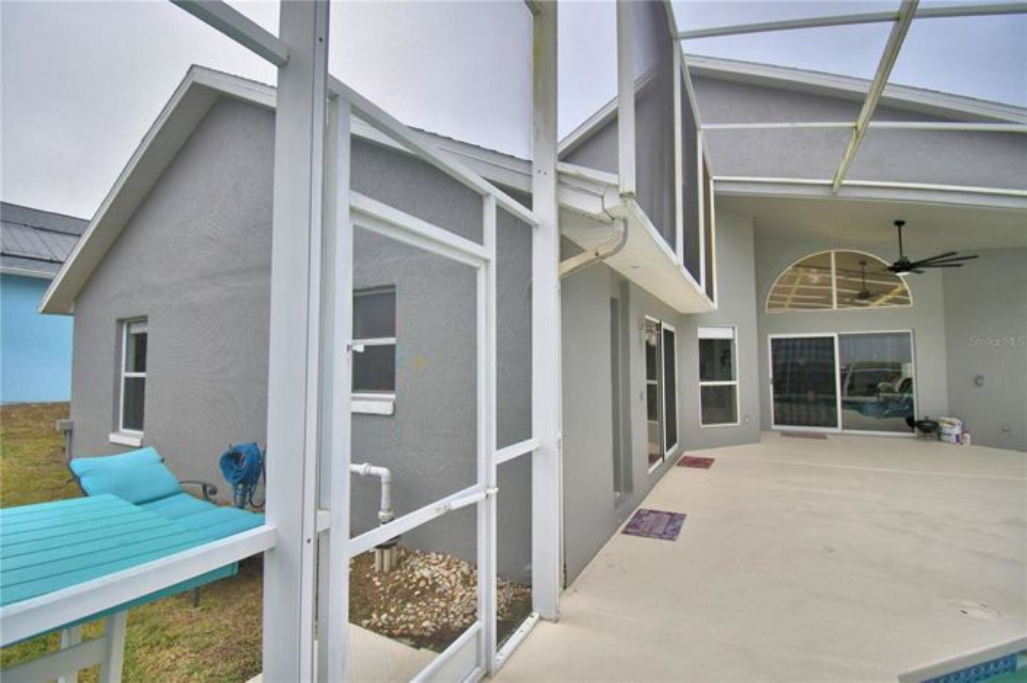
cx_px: 514
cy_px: 342
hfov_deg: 100.4
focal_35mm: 15
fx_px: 428
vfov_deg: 77.2
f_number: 4.5
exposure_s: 1/500
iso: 160
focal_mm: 10
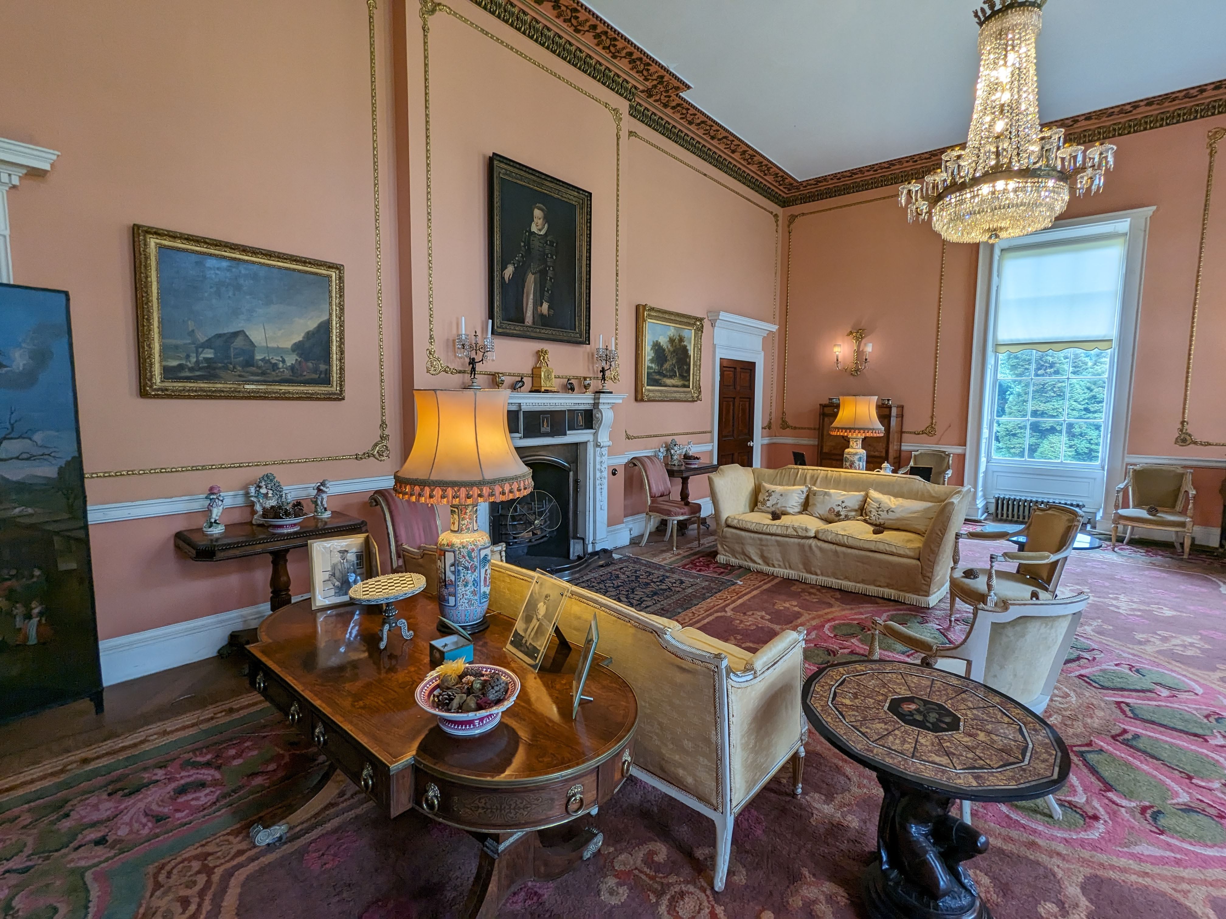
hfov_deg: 94.5
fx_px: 567
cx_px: 613
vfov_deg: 78.1
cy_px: 460
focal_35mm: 16
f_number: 2.2
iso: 51
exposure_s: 1/50
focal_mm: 2.35
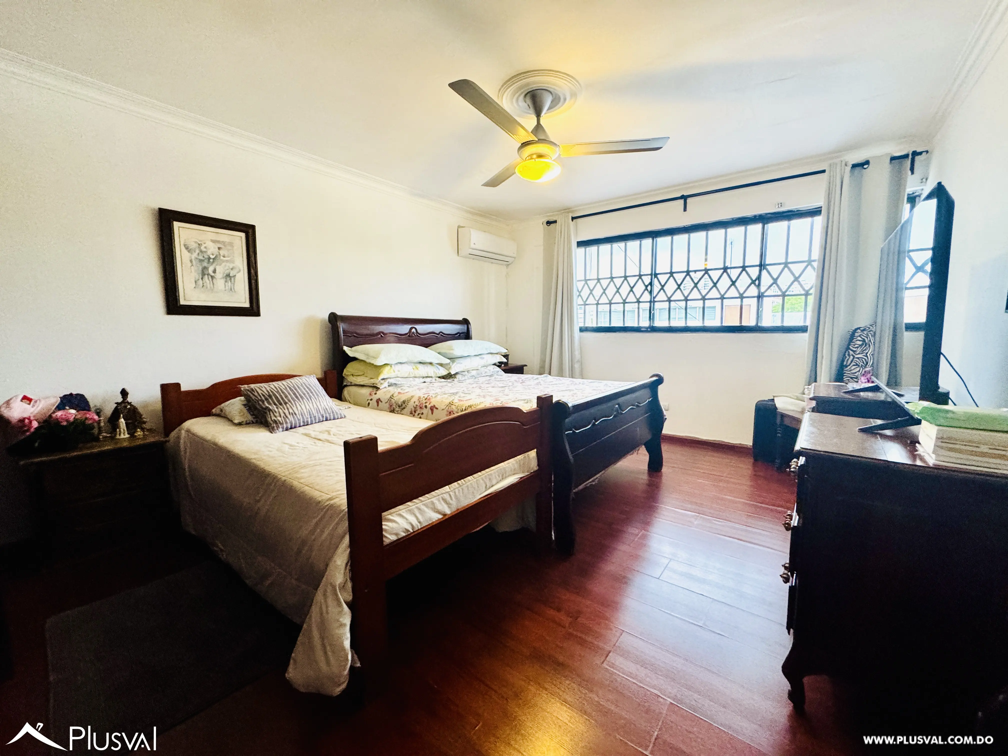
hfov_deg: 102.1
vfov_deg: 85.7
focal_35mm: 14
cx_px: 504
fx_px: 408
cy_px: 378
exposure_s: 1/60
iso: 500
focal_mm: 2.22
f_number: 2.2
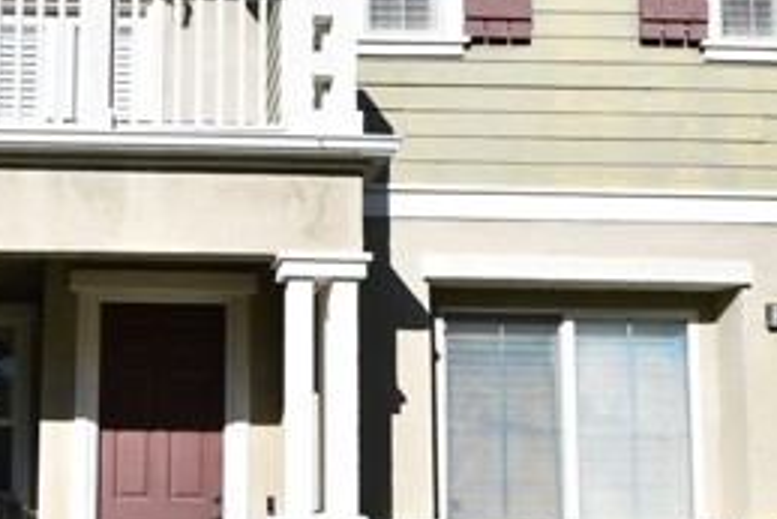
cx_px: 171
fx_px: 799
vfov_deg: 35.0
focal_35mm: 37
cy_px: 406
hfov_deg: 49.3
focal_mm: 10
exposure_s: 1/250
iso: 100
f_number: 10
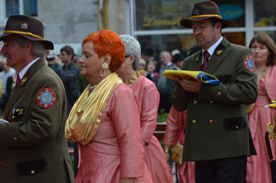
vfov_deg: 7.5
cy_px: 92
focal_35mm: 183
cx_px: 138
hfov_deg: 11.3
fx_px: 1400
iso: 1600
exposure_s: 1/320
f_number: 5.6
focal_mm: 122
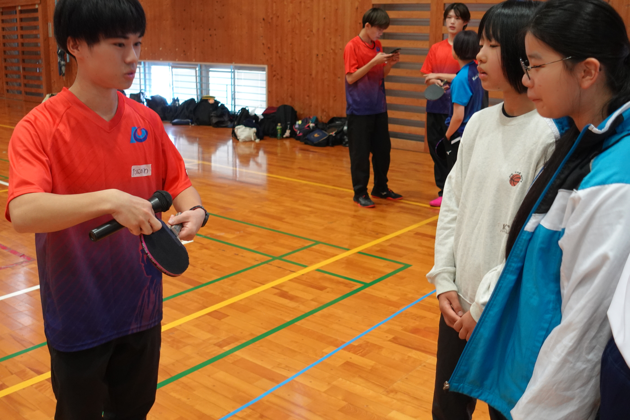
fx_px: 805
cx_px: 315
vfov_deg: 29.2
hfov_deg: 42.7
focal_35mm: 46
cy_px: 210
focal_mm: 17.37
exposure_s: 1/60
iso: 1000
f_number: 2.8
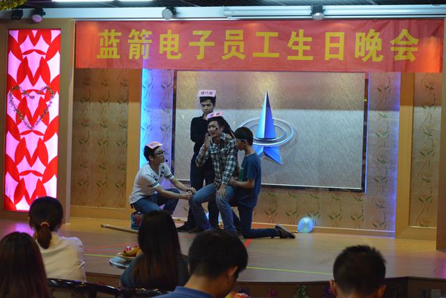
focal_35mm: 82
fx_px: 1022
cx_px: 223
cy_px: 149
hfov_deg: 24.6
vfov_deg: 16.6
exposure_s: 1/30
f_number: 5.6
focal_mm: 55
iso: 2800
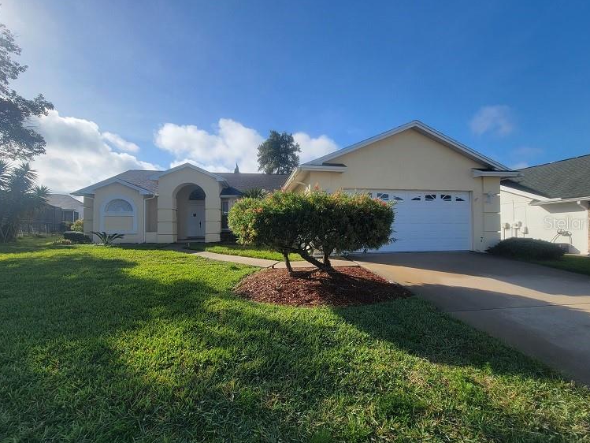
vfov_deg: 85.7
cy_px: 223
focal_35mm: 14
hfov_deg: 102.0
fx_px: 239
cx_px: 301
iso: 50
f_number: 2.2
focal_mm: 2.2
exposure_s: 1/1770
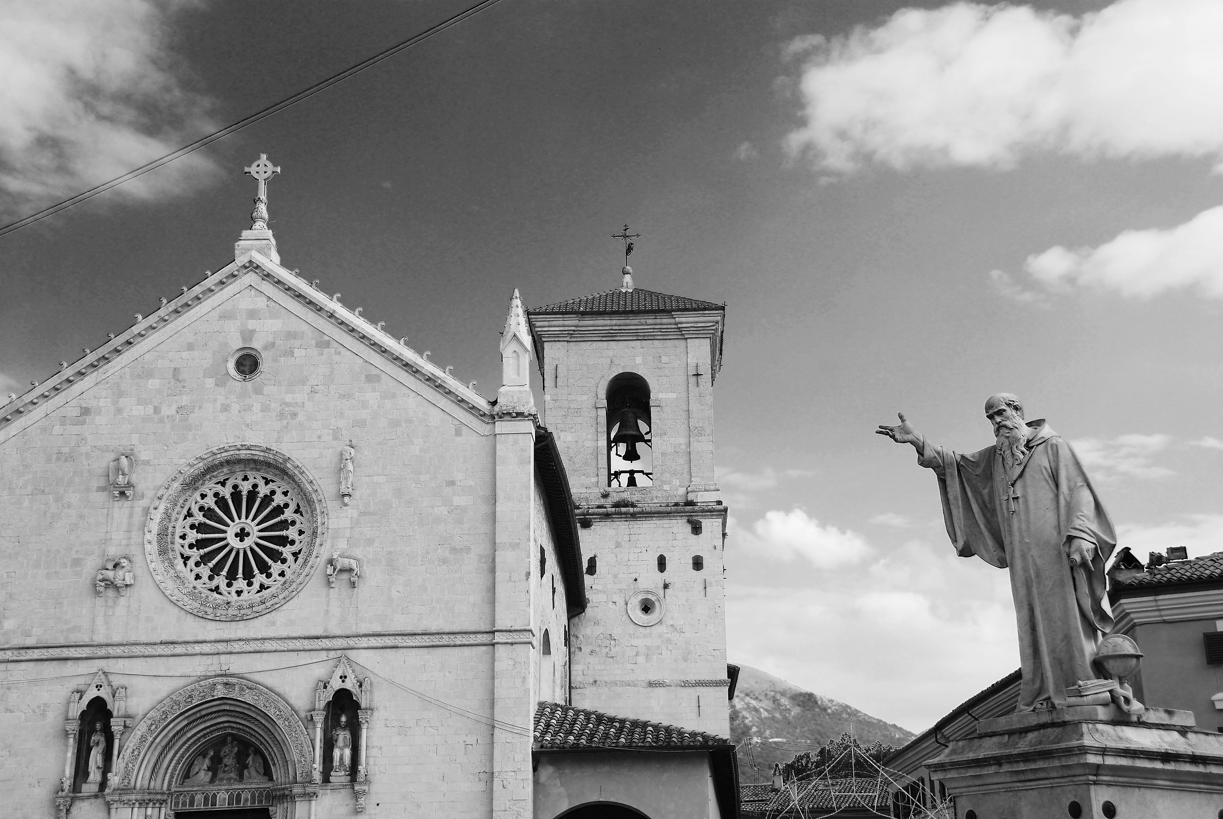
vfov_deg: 28.1
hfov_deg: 41.1
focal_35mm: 48
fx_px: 1632
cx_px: 612
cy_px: 410
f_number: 8
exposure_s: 1/250
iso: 100
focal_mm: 32
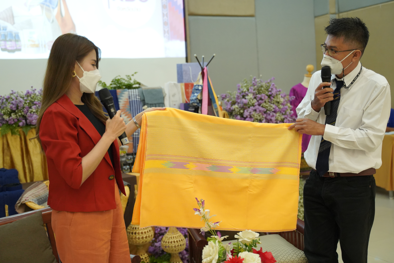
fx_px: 514
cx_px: 197
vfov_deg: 28.6
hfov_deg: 41.9
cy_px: 132
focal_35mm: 47
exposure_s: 1/160
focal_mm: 47
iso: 6400
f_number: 2.8
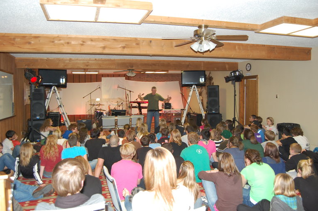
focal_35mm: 28
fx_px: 247
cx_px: 153
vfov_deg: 46.3
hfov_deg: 65.5
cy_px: 106
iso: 500
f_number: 4
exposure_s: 1/60
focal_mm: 18
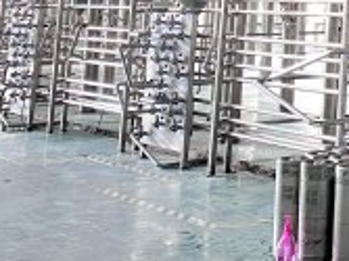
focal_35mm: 102
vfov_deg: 13.2
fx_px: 1028
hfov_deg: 17.3
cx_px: 525
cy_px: -188
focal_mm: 4.25
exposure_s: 1/50
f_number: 1.8
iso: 160
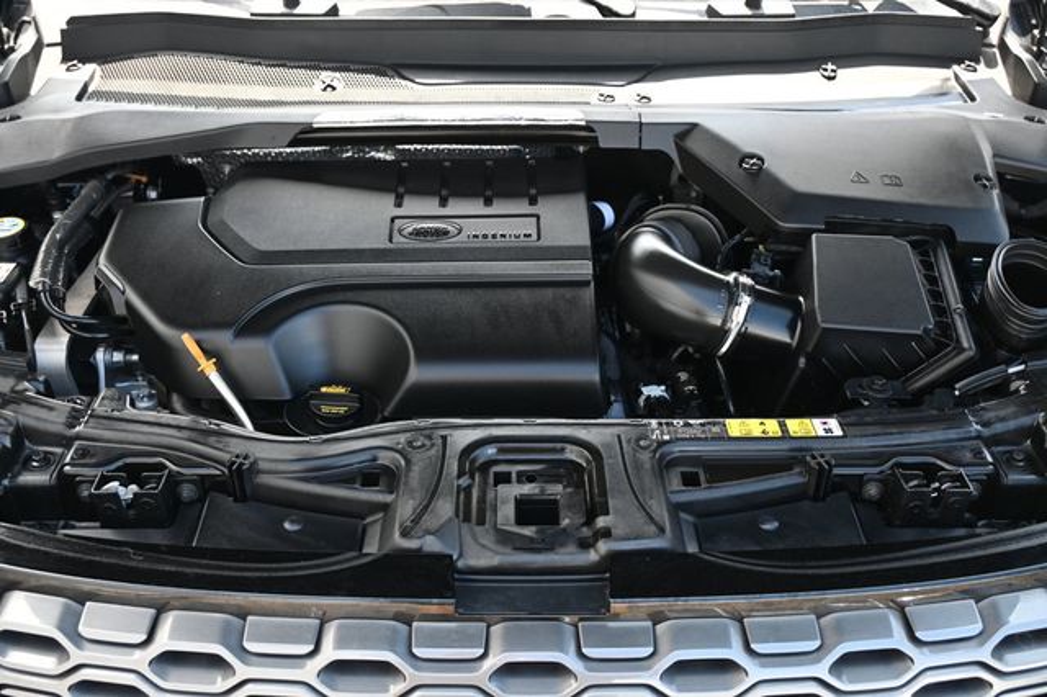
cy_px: 348
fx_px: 981
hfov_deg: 56.2
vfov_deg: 39.1
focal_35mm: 34
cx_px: 524
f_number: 4
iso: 400
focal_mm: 22.5
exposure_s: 1/200
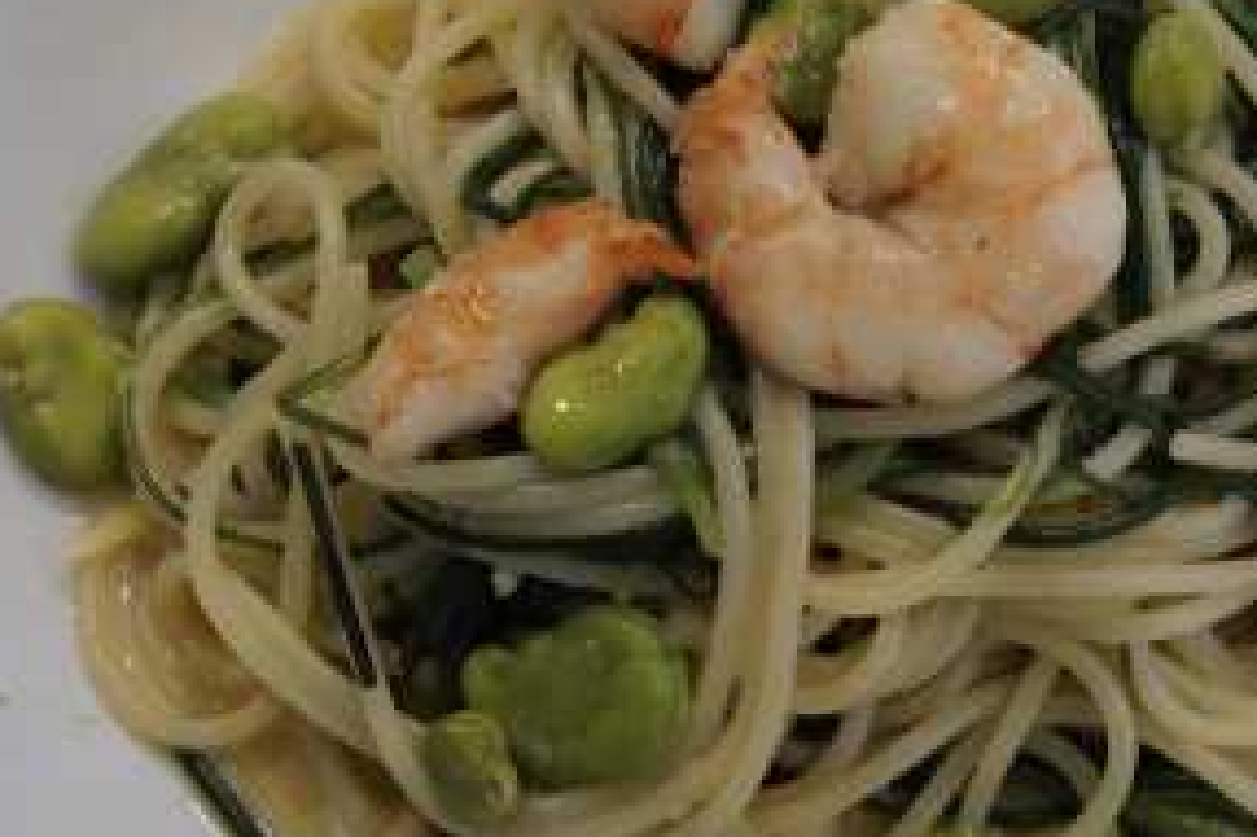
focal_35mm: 91
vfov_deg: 15.0
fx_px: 3171
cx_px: 904
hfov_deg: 22.3
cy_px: 383
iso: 6400
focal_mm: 35
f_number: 7.1
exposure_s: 1/200
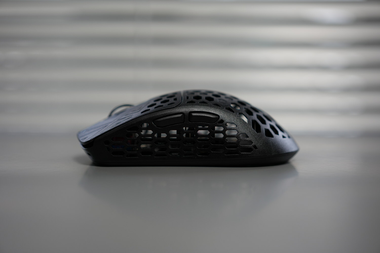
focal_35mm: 50
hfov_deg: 39.6
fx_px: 528
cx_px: 190
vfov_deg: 27.0
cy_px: 126
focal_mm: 50
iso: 320
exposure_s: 1/60
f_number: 2.5
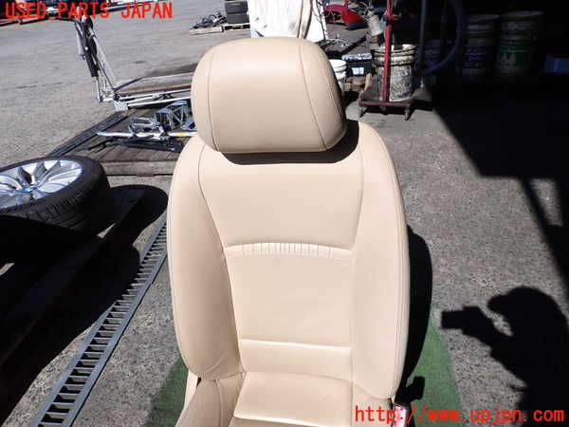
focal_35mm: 25
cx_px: 284
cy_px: 214
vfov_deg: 54.9
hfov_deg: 69.4
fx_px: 411
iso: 100
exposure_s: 1/250
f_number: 8
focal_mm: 4.5
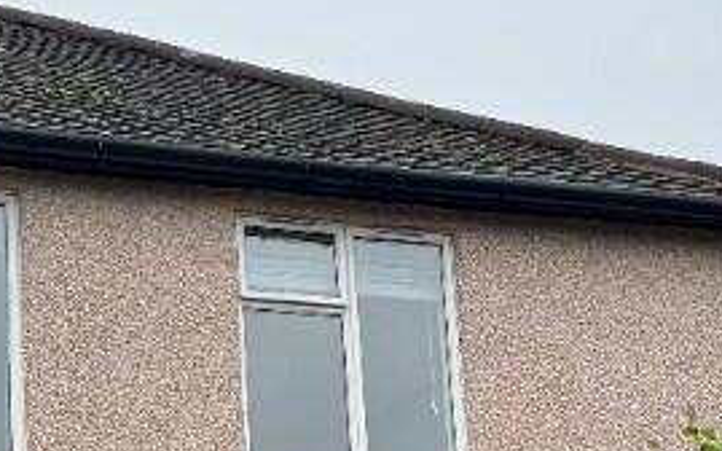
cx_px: 263
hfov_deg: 21.4
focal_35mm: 97
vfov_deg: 13.1
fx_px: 1908
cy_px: 572
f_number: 1.78
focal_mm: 6.76
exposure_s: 1/331
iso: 80
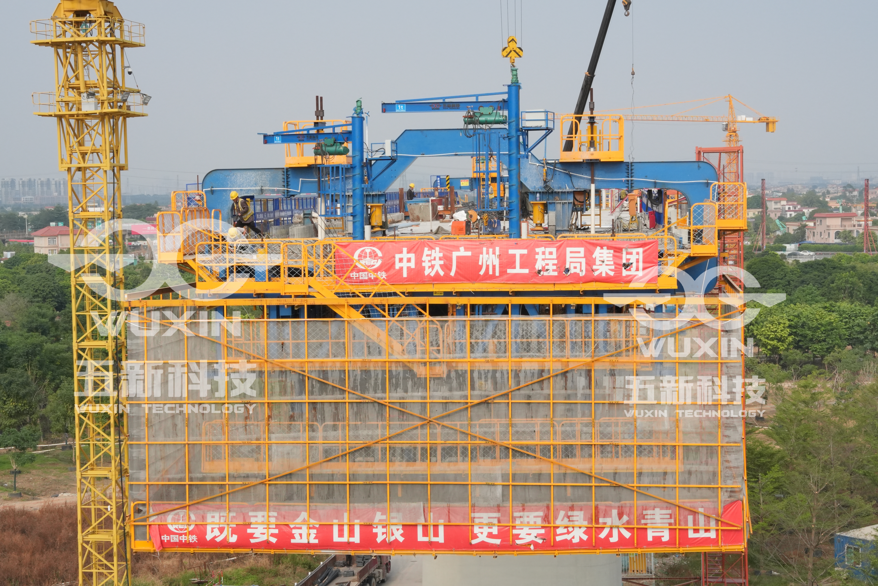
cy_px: 293
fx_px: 1683
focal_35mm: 69
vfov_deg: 19.7
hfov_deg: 29.2
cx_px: 439
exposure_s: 1/250
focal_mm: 46
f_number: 18
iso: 800
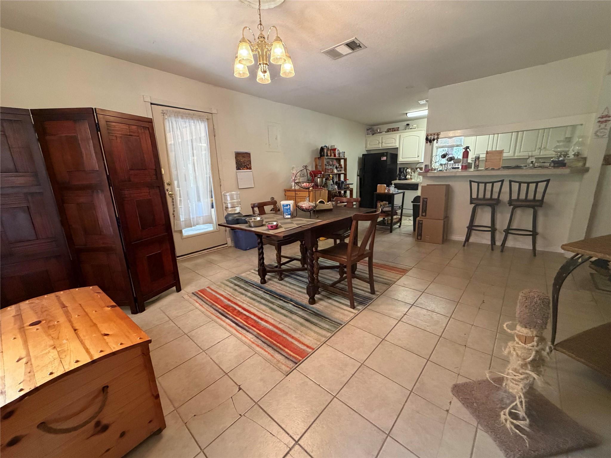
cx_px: 306
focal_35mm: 14
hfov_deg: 102.1
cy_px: 229
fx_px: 247
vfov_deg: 85.7
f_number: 2.2
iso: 400
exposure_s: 1/60
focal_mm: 2.22
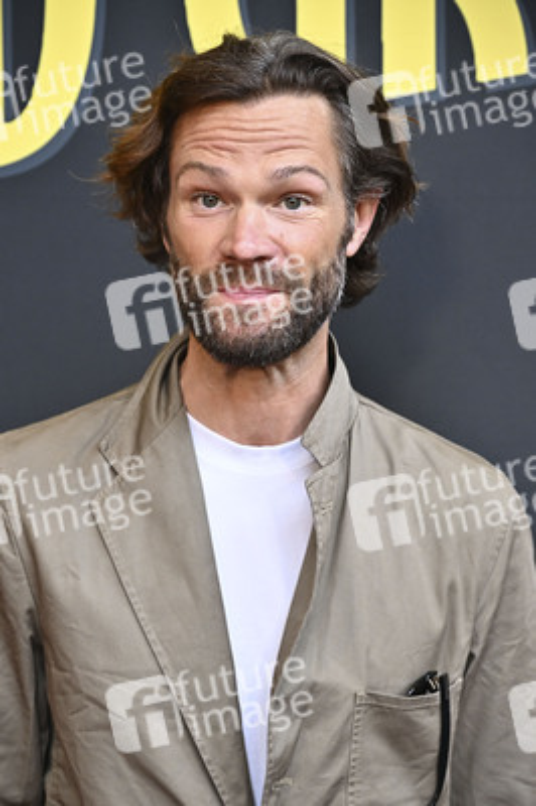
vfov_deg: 25.1
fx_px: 1812
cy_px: 403
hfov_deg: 16.8
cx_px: 268
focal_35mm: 81
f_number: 4.5
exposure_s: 1/320
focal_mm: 81
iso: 2000
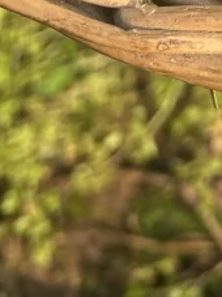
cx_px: 453
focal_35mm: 165
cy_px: -644
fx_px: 1412
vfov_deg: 9.2
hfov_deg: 8.5
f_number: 1.6
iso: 50
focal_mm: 5.96
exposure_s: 1/726
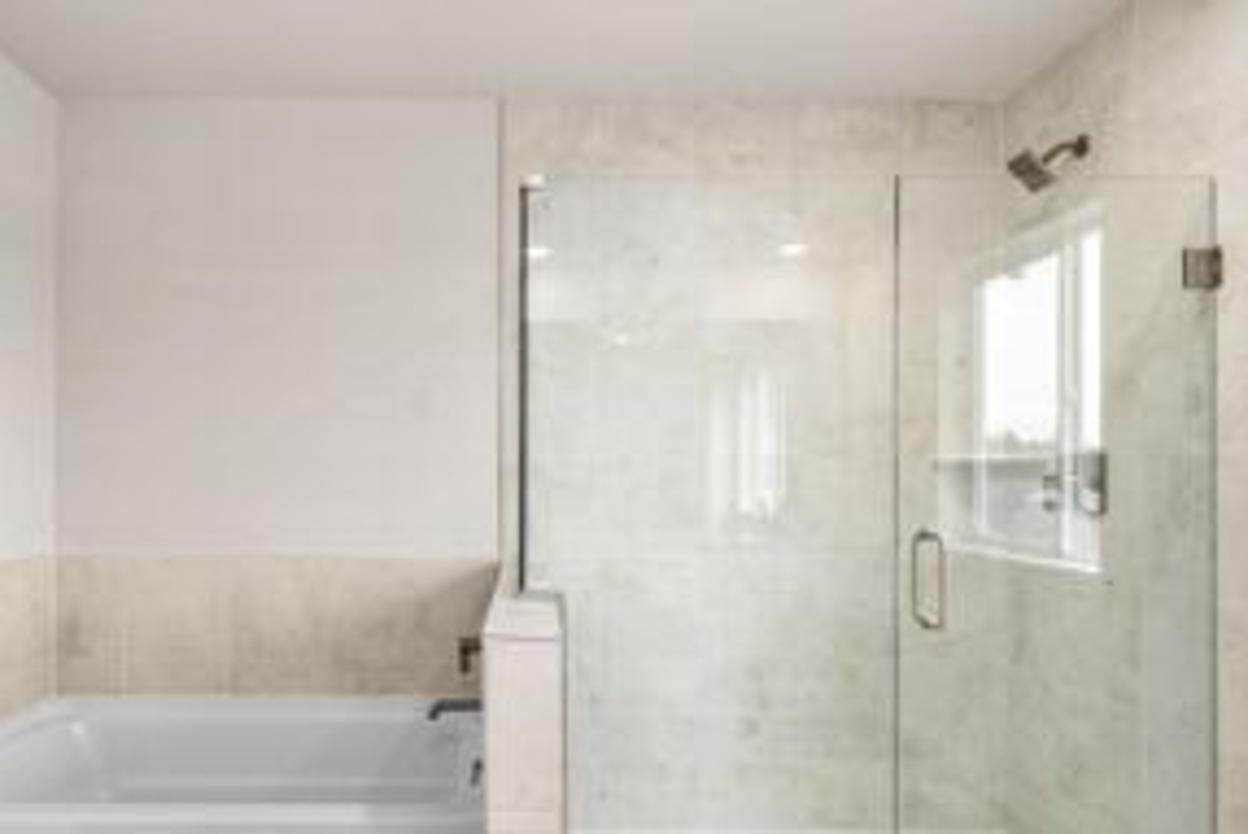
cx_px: 519
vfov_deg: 58.9
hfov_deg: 80.5
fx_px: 728
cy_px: 513
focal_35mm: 21
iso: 640
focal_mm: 15
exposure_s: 1/30
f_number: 7.1
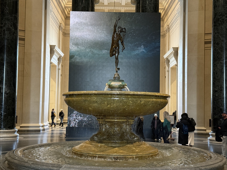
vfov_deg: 30.3
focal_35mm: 48
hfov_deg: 39.7
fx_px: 315
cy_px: 85
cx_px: 114
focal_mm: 6.76
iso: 320
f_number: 1.78
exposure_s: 1/40
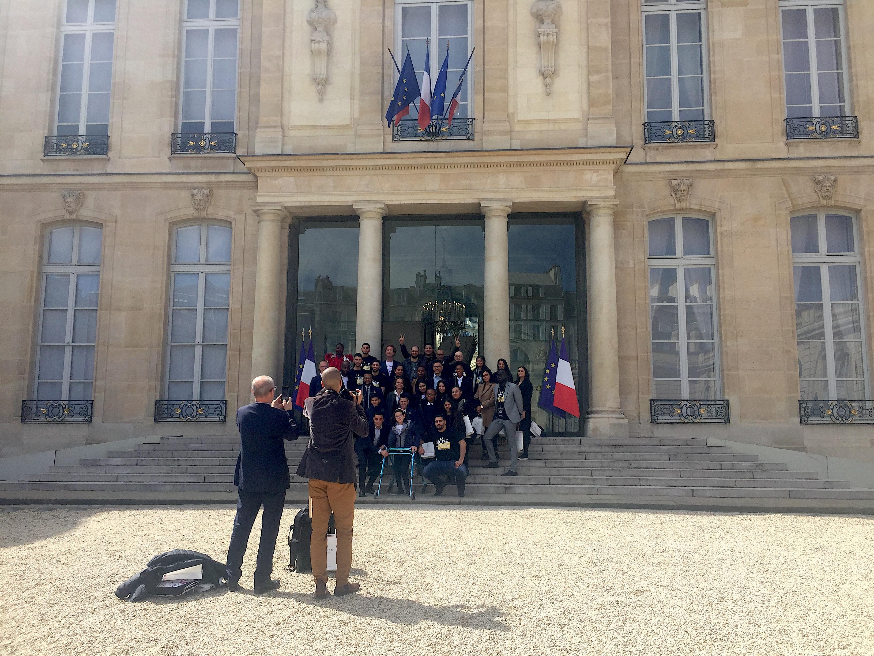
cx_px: 437
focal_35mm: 29
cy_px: 328
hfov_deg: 61.7
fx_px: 732
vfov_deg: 48.2
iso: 32
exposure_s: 1/1799
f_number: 2.2
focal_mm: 4.15
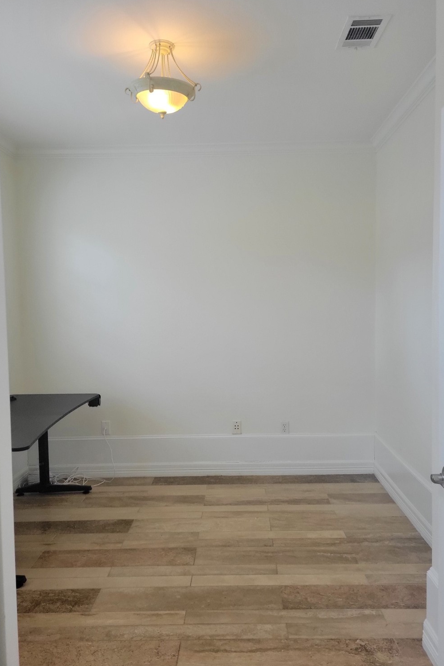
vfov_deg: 65.5
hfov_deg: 46.4
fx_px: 518
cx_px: 231
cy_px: 332
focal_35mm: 28
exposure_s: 1/120
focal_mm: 5.4
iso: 320
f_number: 1.8
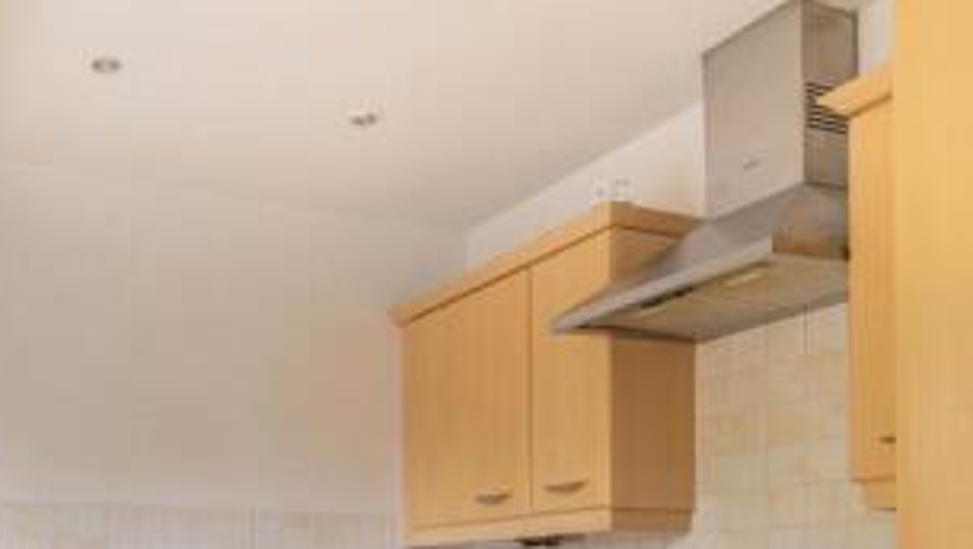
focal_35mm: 36
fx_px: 929
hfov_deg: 51.4
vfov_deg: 29.8
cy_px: 592
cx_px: 180
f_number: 8
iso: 125
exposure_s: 1/200
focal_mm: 16
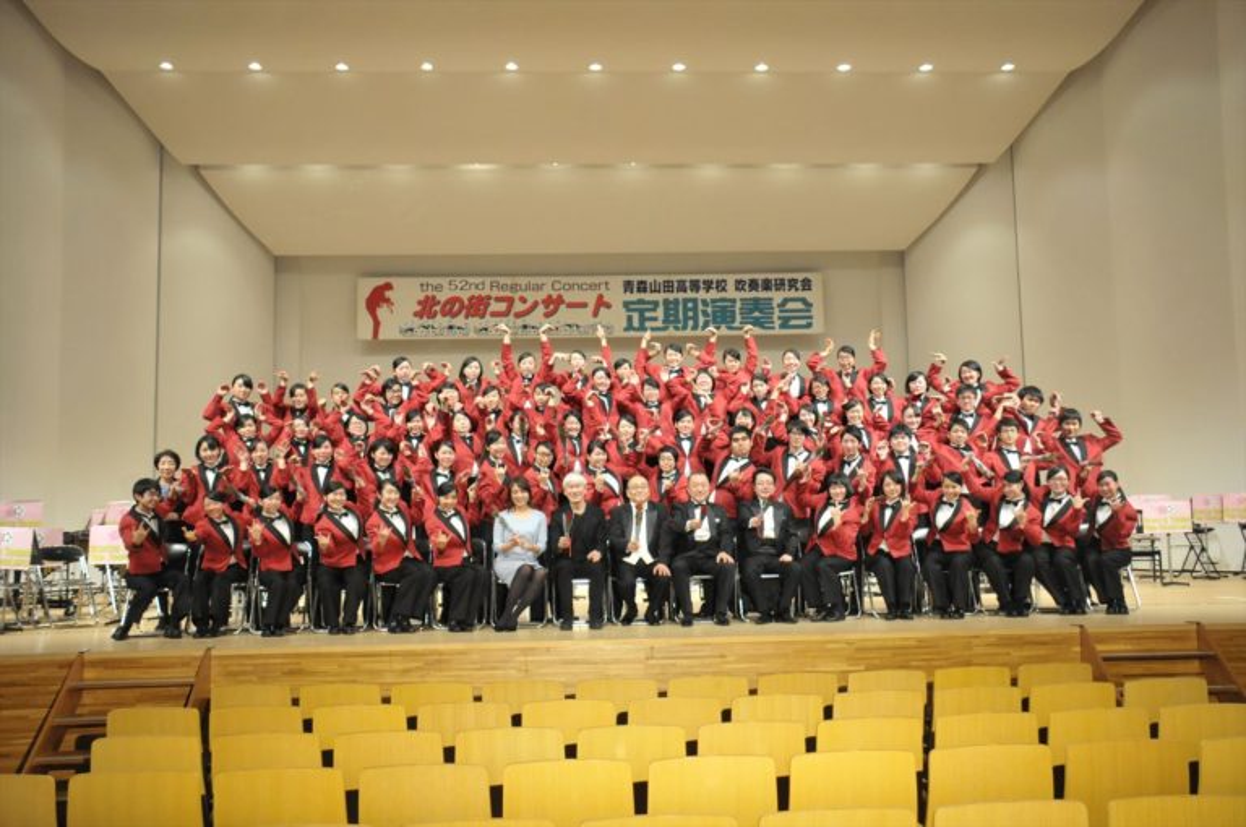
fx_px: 1244
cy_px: 414
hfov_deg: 53.2
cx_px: 623
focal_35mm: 36
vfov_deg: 36.8
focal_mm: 24
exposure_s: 1/125
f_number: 3.8
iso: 1250
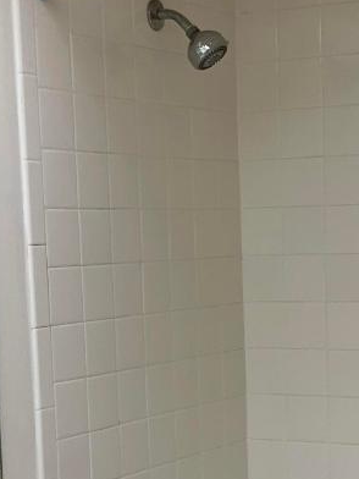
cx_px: 243
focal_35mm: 102
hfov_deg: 14.5
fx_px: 1410
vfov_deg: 19.0
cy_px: 419
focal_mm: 6
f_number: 2
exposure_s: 1/120
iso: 80
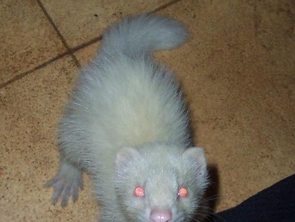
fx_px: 469
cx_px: 155
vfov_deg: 26.5
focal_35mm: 55
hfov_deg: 34.9
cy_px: 145
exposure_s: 1/60
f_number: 2.8
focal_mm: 5.6
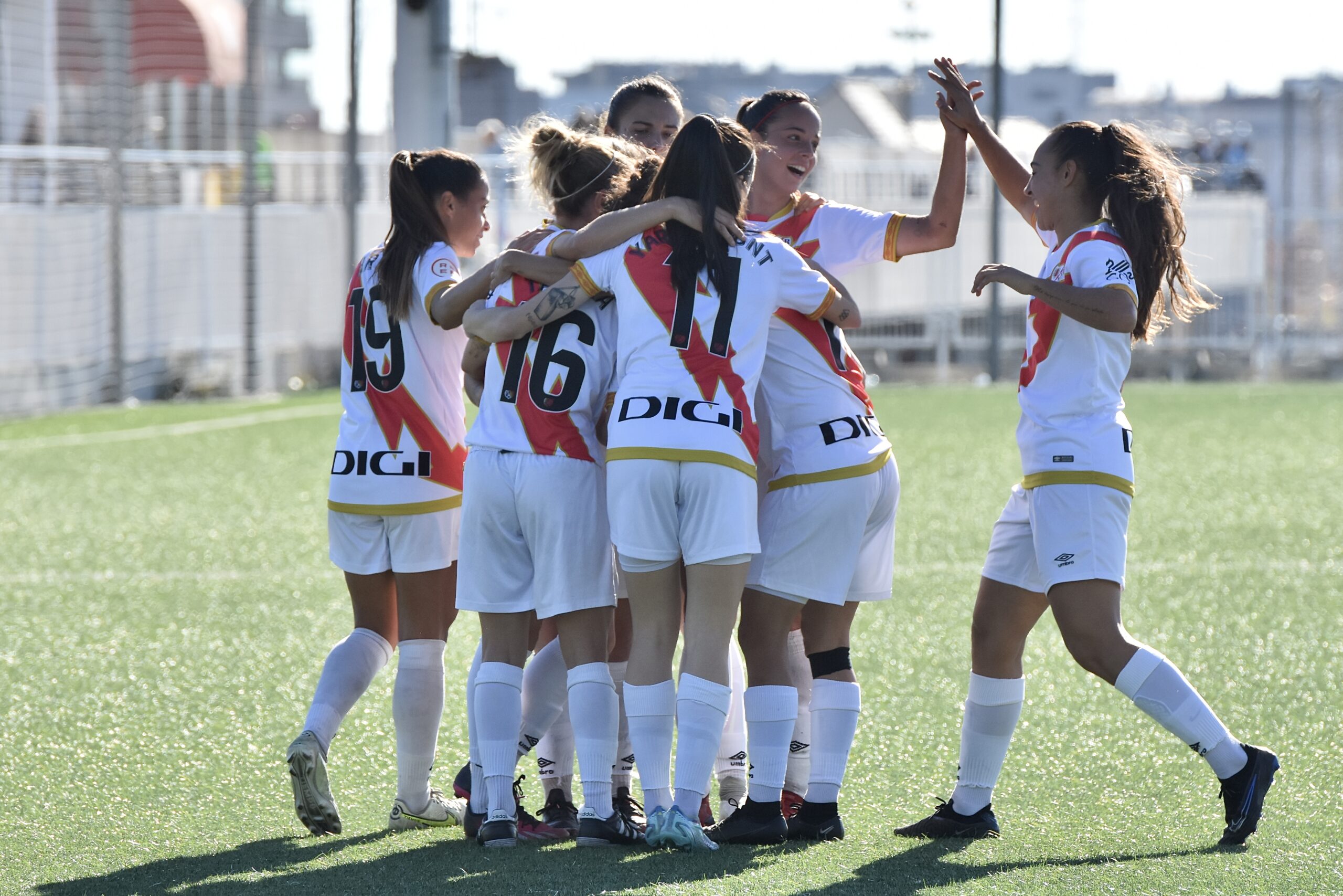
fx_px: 11191
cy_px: 448
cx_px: 672
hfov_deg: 6.9
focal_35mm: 300
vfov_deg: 4.6
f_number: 6.3
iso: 400
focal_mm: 200
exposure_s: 1/1600
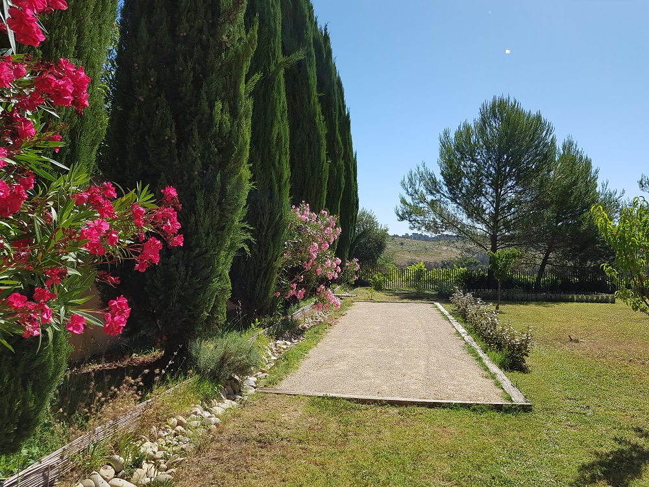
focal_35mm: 26
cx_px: 324
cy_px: 244
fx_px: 487
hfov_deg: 67.3
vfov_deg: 53.1
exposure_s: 1/2120
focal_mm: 4.2
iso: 40
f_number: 1.7
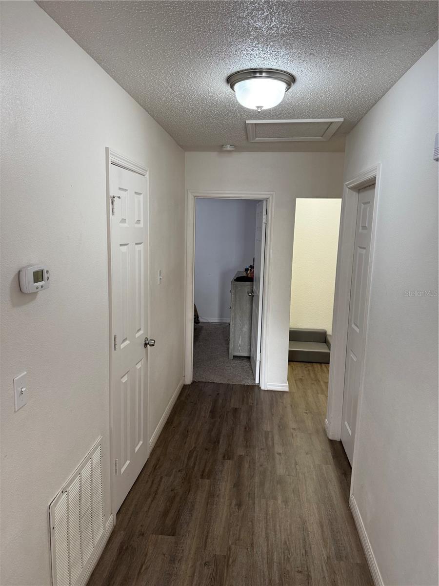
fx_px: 406
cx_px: 220
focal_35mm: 24
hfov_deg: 56.8
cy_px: 293
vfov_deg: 71.6
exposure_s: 1/120
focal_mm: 6.76
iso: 160
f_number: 1.78
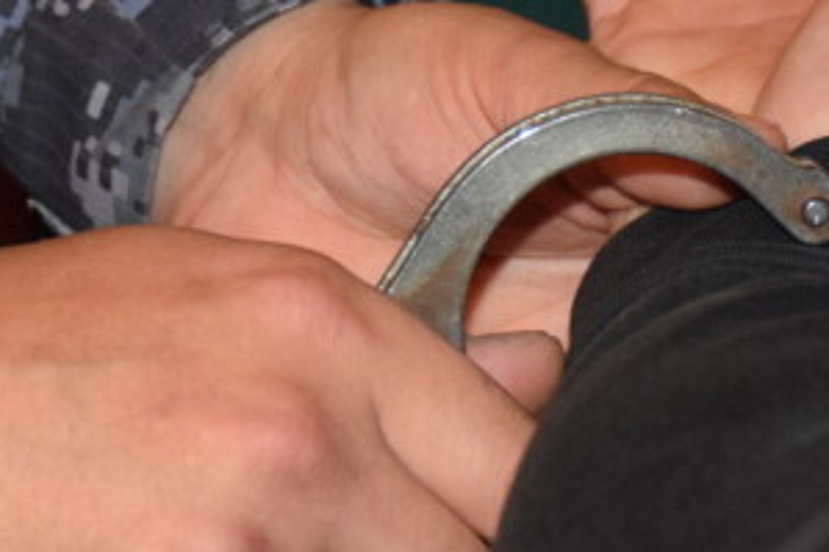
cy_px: 126
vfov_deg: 6.3
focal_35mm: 216
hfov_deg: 9.5
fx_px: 4971
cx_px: 430
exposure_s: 1/60
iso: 2500
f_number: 4.5
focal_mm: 42
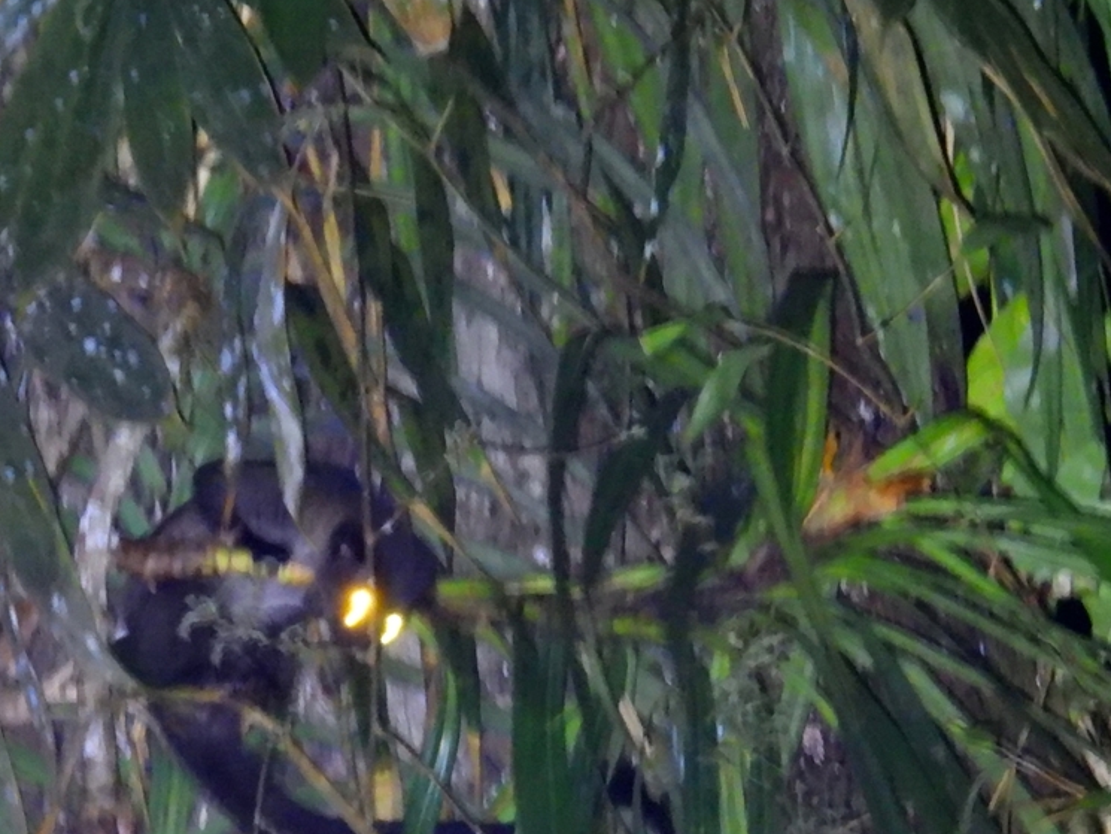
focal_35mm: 918
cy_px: 618
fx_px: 29468
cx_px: 379
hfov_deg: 2.2
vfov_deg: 1.6
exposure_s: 1
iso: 1600
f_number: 5
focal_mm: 107
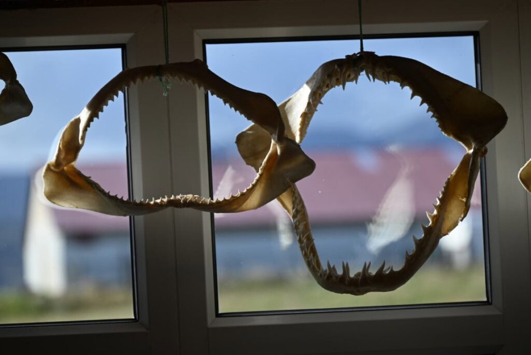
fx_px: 2655
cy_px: 178
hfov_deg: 11.4
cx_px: 266
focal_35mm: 180
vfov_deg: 7.6
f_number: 6.3
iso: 200
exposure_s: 1/500
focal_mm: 180
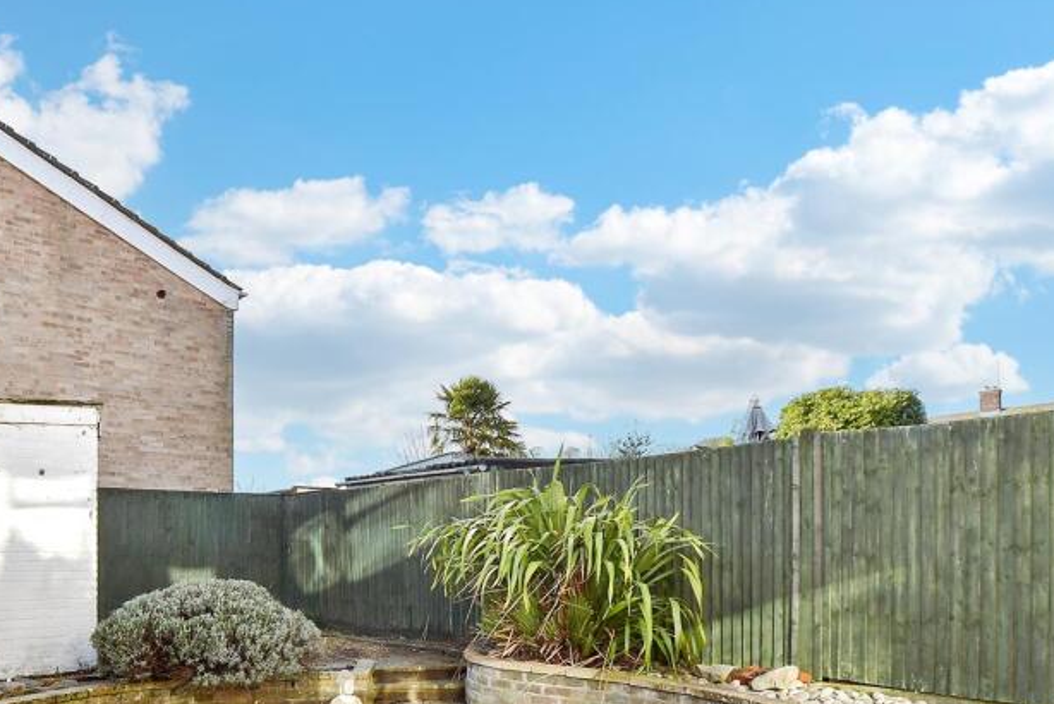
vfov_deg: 48.4
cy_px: 566
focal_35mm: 25
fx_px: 732
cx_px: 390
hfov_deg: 70.2
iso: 400
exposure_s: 1/400
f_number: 8
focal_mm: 10
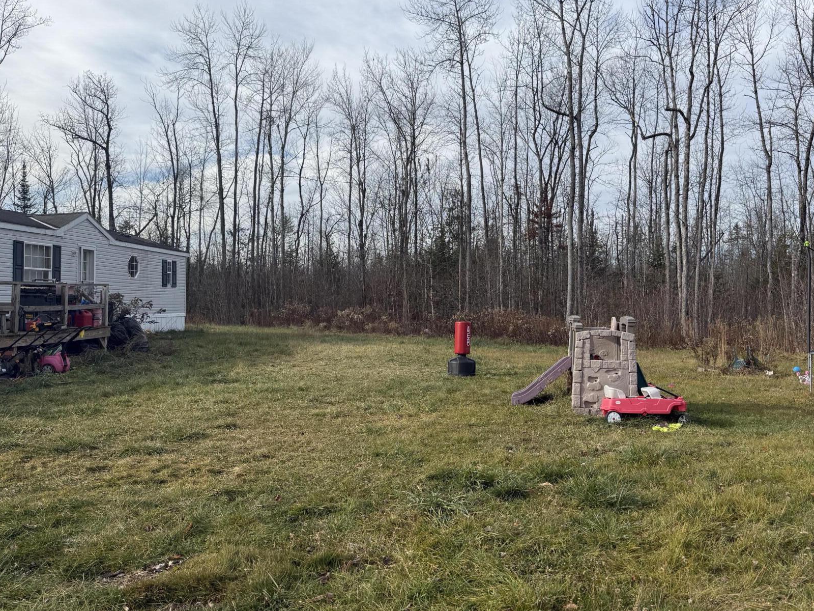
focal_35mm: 30
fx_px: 705
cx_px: 465
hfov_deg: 59.7
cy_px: 305
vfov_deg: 46.8
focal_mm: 6.76
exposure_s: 1/3759
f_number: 1.78
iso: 80
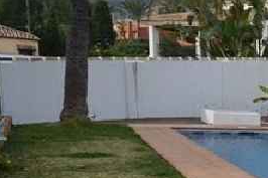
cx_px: 492
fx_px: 454
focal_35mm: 61
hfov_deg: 21.1
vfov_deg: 21.6
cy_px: 167
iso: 100
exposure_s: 1/160
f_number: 6.3
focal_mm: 10
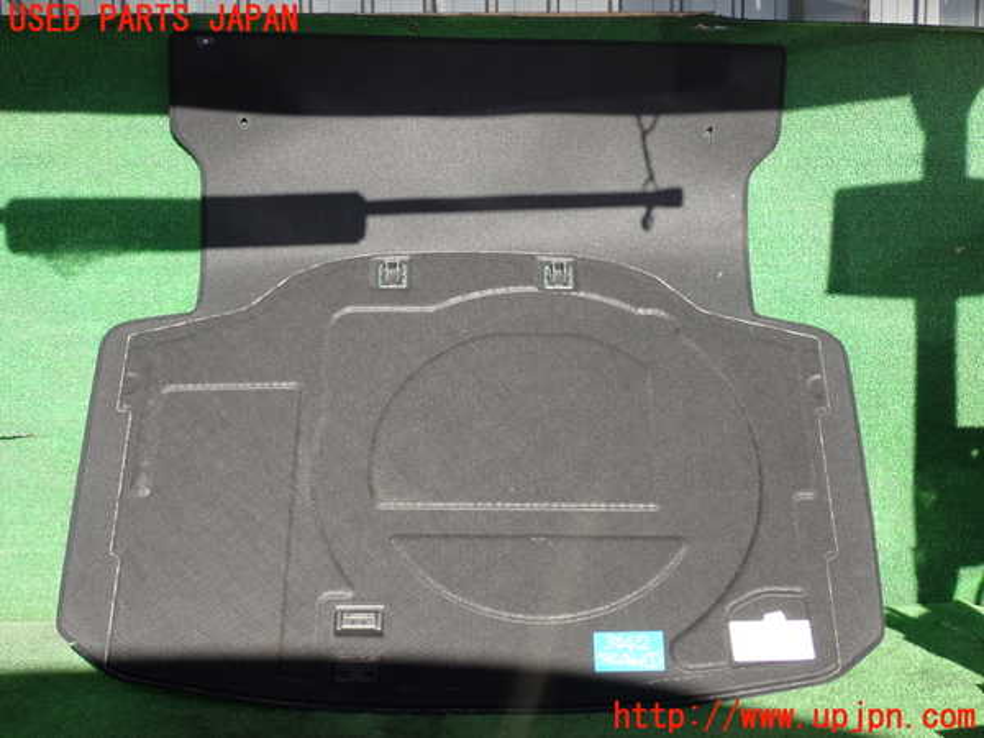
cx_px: 492
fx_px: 1535
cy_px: 369
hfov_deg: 35.5
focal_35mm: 54
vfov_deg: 27.0
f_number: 3.3
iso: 100
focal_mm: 9.65
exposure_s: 1/200
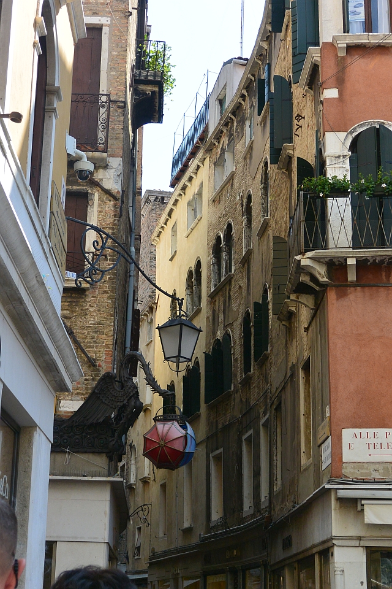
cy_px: 294
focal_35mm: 63
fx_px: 1029
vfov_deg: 31.9
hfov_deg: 21.6
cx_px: 196
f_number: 5
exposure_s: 1/400
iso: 160
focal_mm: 23.6
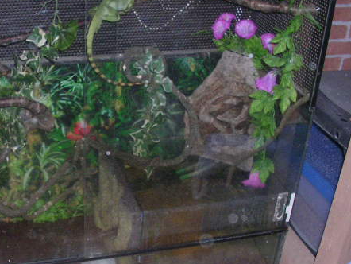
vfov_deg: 26.6
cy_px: 147
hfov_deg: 34.5
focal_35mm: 55
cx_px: 109
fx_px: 558
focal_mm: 5.8
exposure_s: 1/60.1
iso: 200
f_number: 5.6
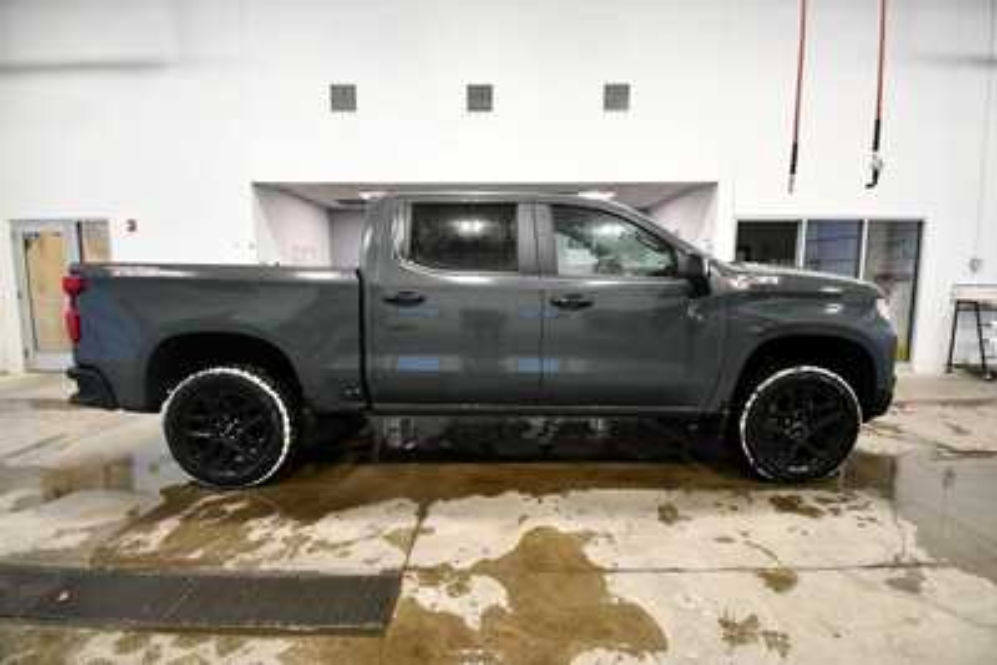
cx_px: 498
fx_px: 416
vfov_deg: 77.4
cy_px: 332
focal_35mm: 15
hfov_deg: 100.4
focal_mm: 10
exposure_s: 1/125
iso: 2200
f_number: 4.5
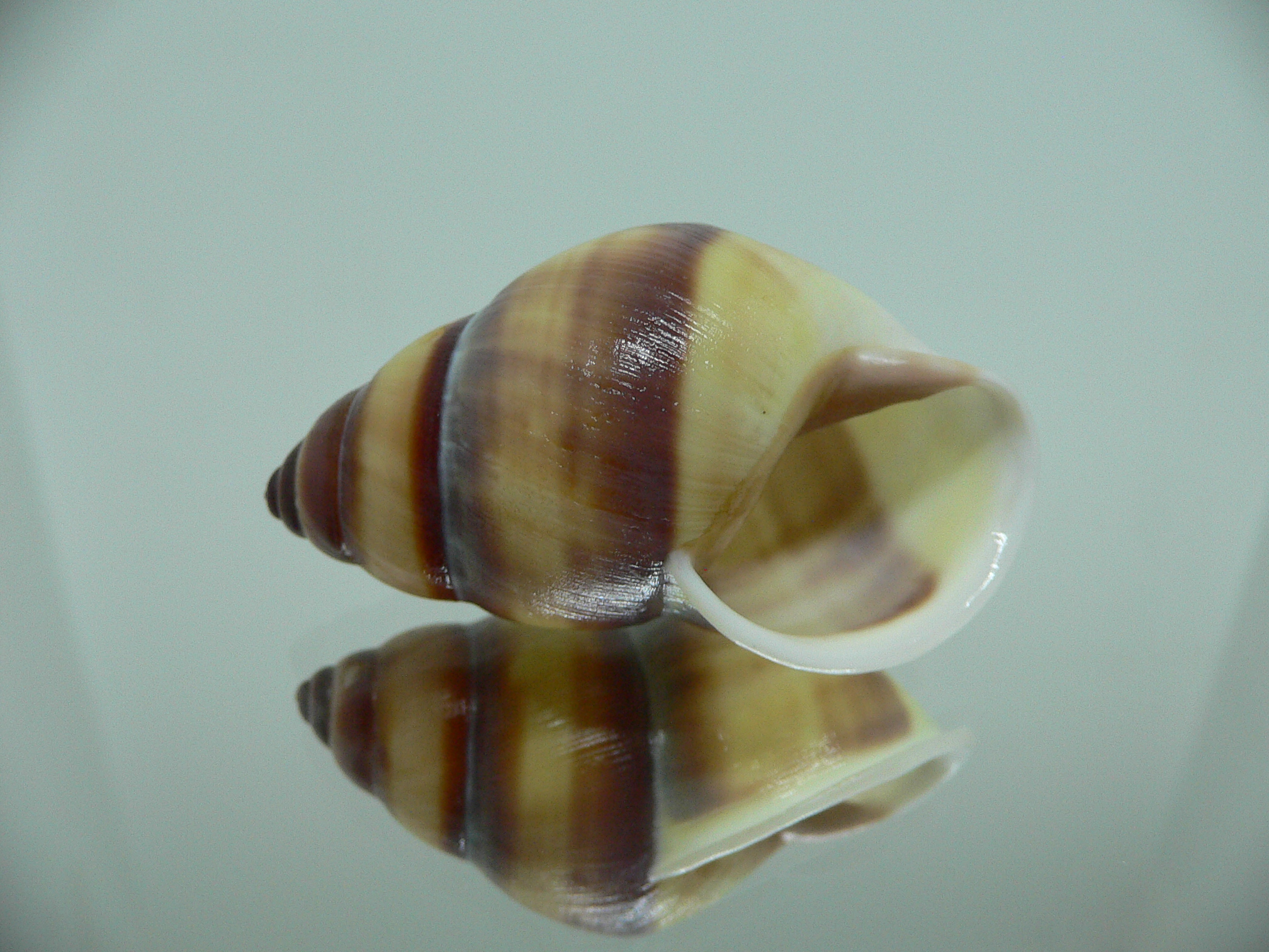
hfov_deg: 52.6
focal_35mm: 35
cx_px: 634
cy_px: 476
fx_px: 1283
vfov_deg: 40.7
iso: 150
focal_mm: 4.6
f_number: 2.8
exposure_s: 1/60
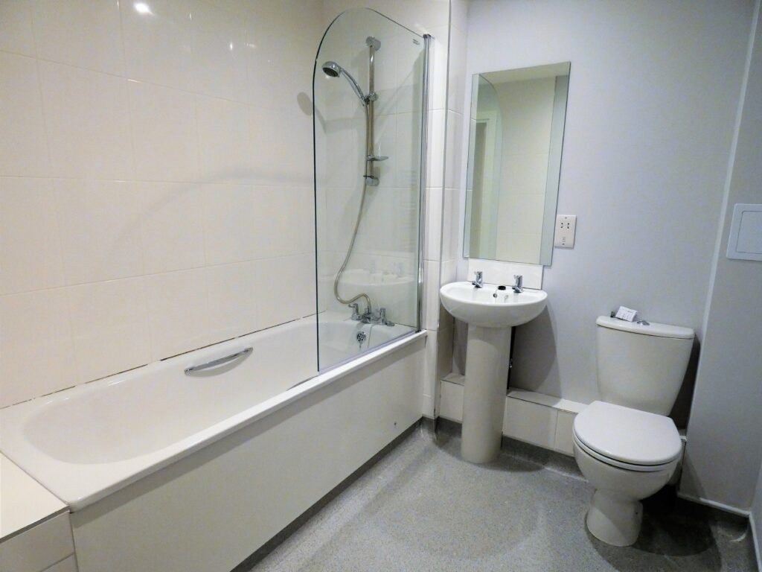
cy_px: 286
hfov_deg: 81.7
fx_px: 440
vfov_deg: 66.0
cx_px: 381
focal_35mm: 20
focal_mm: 3.6
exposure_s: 1/60
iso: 200
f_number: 2.8
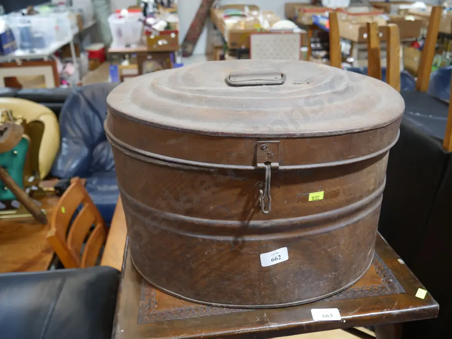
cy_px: 170
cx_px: 226
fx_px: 392
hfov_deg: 59.9
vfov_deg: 46.8
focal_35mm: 30
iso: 640
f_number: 3.6
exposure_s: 1/60
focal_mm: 15
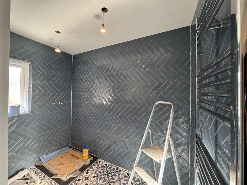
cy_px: 92
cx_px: 124
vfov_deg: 85.7
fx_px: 100
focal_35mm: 14
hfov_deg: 102.1
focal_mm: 2.22
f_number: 2.2
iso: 250
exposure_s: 1/99
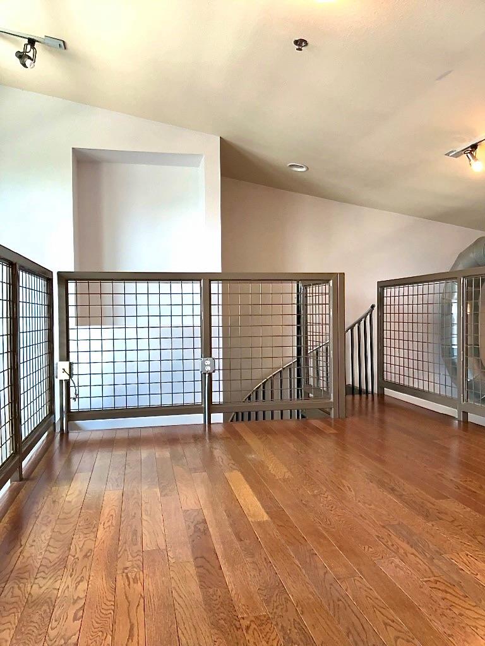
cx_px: 242
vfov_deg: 65.3
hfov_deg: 51.4
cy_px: 323
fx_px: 504
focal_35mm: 27
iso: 40
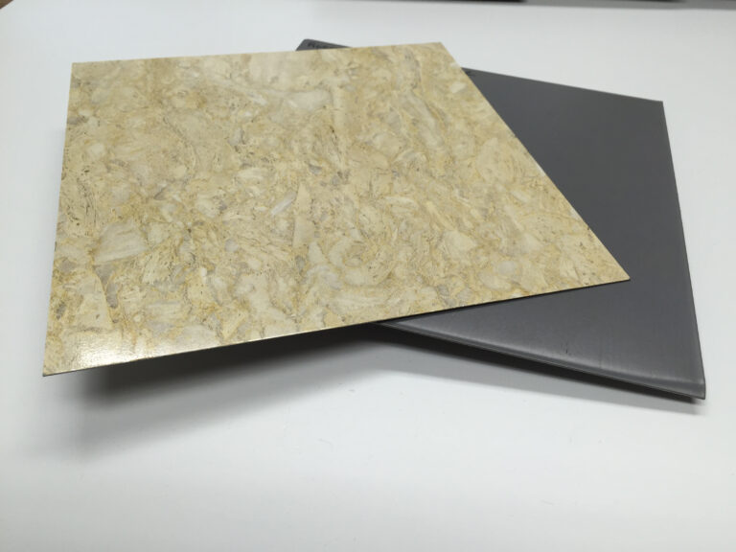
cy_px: 276
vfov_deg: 48.2
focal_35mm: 29
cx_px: 368
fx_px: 617
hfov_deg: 61.7
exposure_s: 1/60
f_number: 2.2
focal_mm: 4.15
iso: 32
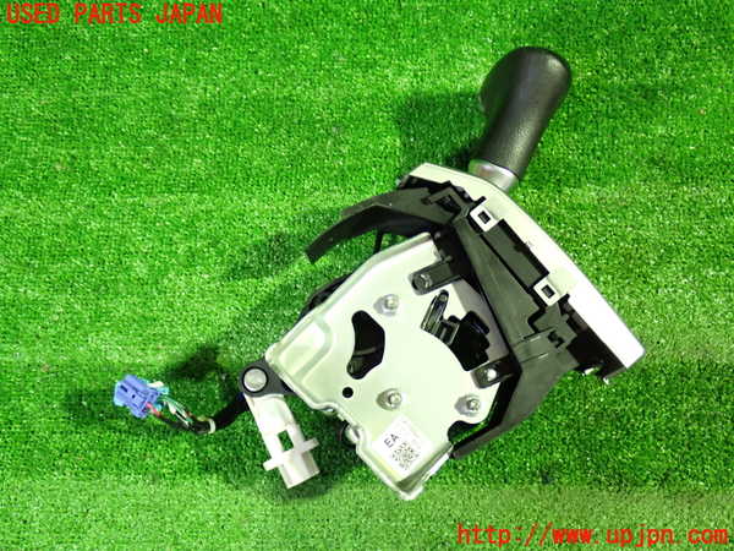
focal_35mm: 38
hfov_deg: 49.0
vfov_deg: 37.7
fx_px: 806
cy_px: 276
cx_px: 367
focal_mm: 6.83
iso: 800
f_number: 2.7
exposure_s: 1/15
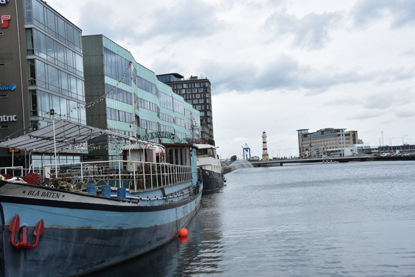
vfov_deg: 28.9
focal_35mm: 46
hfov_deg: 42.3
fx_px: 536
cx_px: 208
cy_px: 138
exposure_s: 1/125
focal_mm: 31
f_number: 11
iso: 200
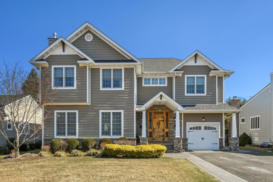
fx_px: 197
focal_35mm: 26
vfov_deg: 49.5
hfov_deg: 69.4
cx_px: 136
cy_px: 91
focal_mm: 26
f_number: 8
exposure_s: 1/640
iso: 400
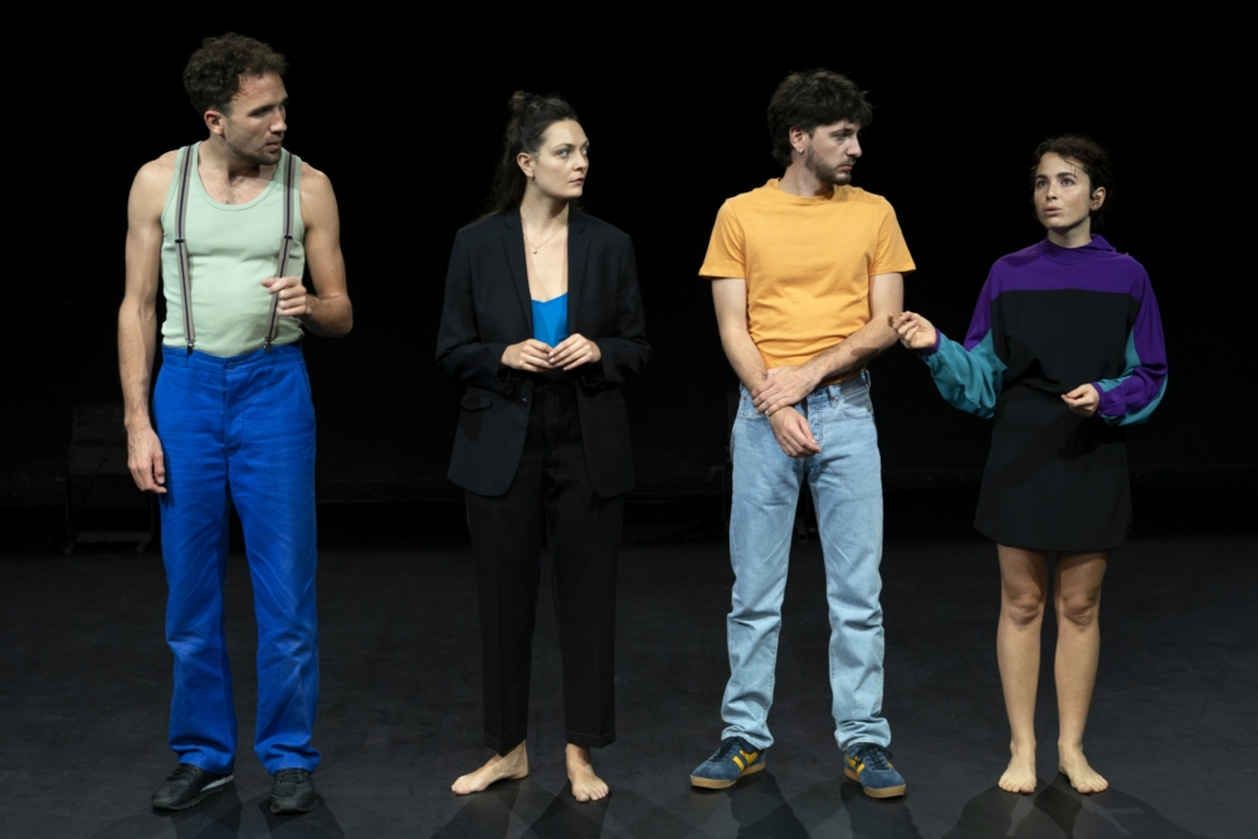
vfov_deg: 19.5
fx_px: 2446
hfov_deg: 28.8
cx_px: 629
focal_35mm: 70
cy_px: 420
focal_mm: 70
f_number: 4
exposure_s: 1/200
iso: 1600
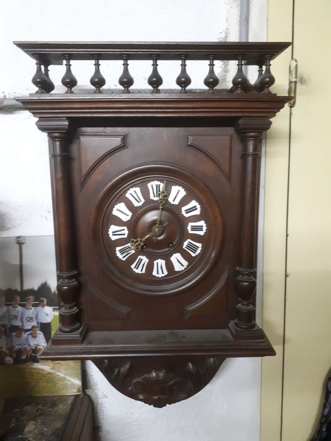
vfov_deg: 65.3
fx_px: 344
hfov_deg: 51.4
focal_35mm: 27
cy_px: 220
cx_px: 166
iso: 500
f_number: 1.9
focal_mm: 3.6
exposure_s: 1/17
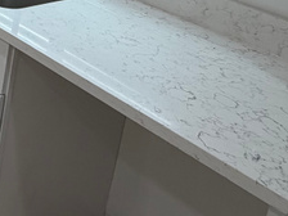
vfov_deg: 20.2
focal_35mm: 64
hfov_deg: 22.3
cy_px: -93
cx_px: -190
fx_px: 532
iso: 100
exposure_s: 1/120
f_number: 2.2
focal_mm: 2.22
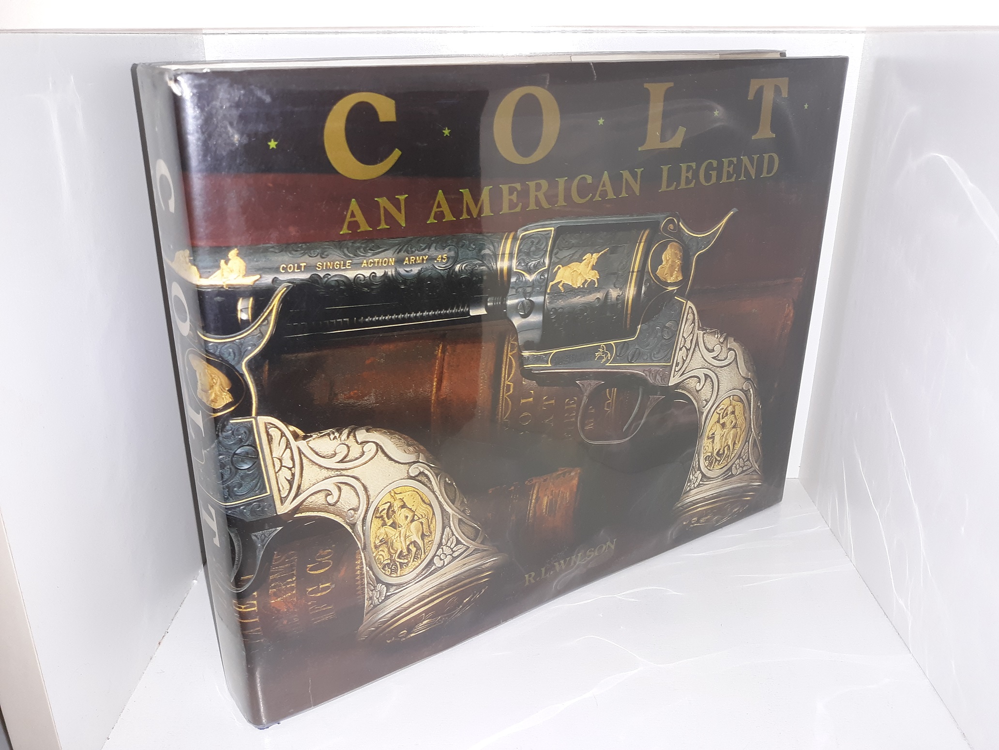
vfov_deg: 49.7
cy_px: 375
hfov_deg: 63.4
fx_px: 808
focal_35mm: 28
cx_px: 500
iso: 50
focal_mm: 3.7
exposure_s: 1/60
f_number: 1.7
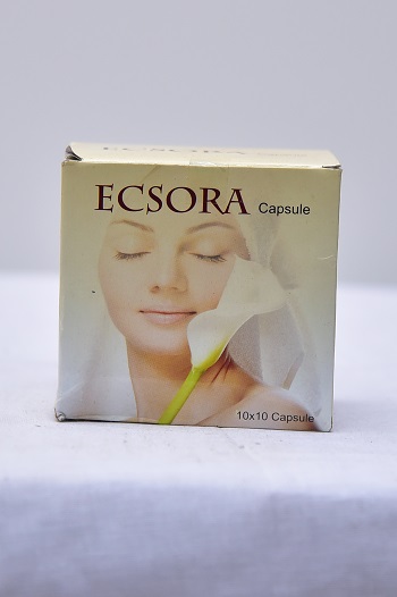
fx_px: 1424
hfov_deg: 15.9
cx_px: 198
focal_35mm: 86
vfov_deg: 23.7
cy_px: 298
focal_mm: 86
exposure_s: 1/160
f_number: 4
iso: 1250
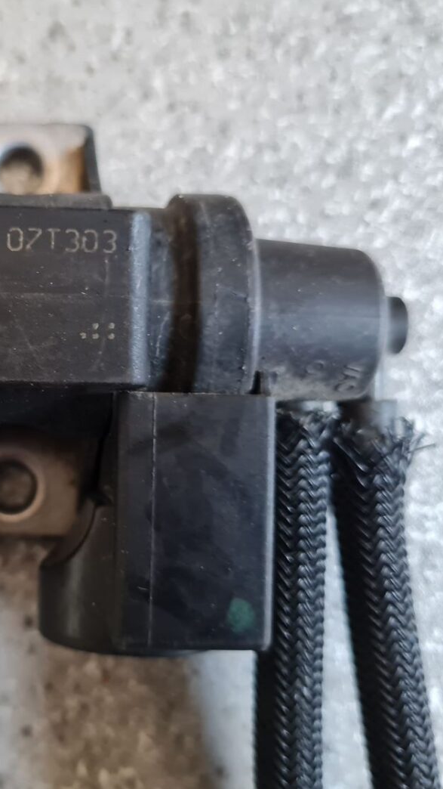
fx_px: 794
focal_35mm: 38
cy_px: 394
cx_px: 33
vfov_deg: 52.8
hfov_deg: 29.7
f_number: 1.8
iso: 320
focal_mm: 5.4
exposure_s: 1/50
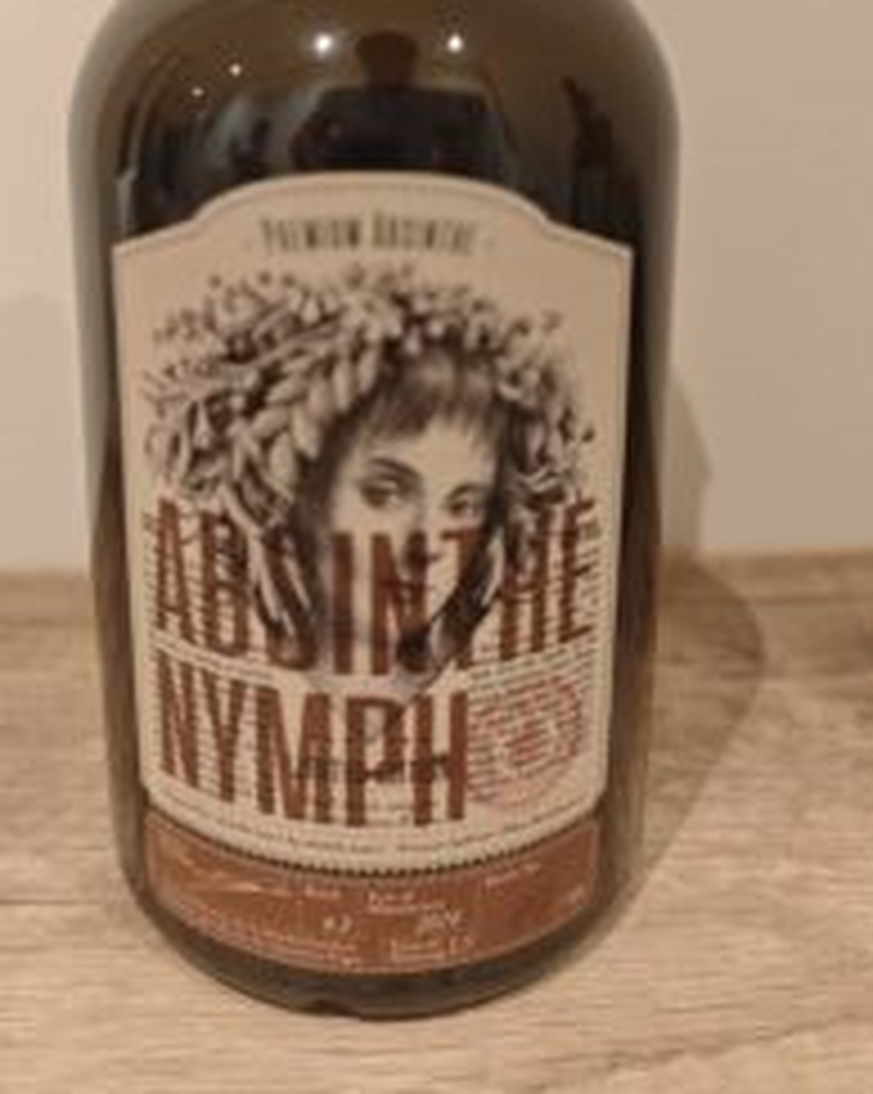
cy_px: 221
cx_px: 387
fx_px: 1196
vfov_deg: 46.6
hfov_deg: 40.0
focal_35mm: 37
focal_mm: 8.72
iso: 640
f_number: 2
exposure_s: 1/33.3
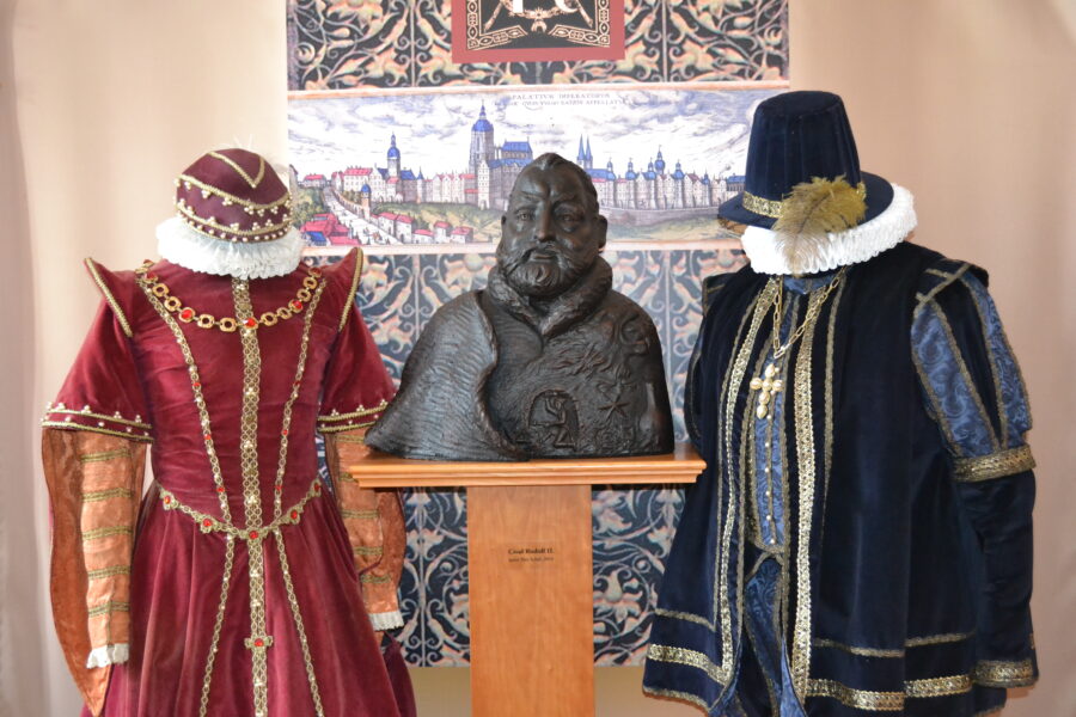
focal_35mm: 42
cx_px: 538
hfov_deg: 46.4
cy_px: 358
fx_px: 1255
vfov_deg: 31.9
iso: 3200
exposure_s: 1/60
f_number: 4.5
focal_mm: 28
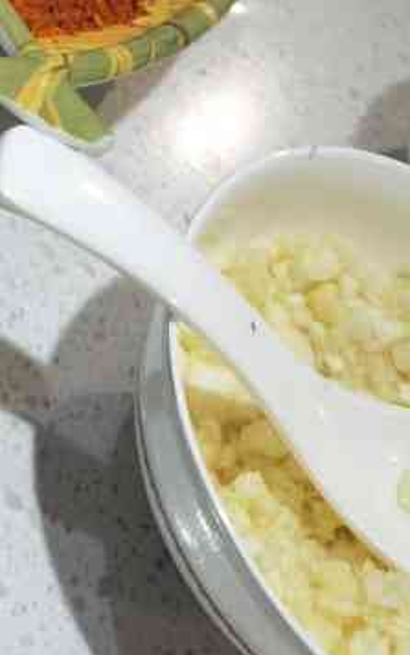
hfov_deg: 16.1
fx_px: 1339
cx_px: -180
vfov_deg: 25.3
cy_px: -86
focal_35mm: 75
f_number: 1.9
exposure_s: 1/100
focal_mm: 6.71
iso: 64
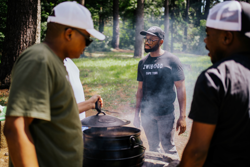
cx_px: 125
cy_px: 84
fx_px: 243
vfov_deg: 37.9
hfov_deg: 54.4
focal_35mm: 35
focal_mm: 35
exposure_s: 1/640
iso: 125
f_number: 1.8
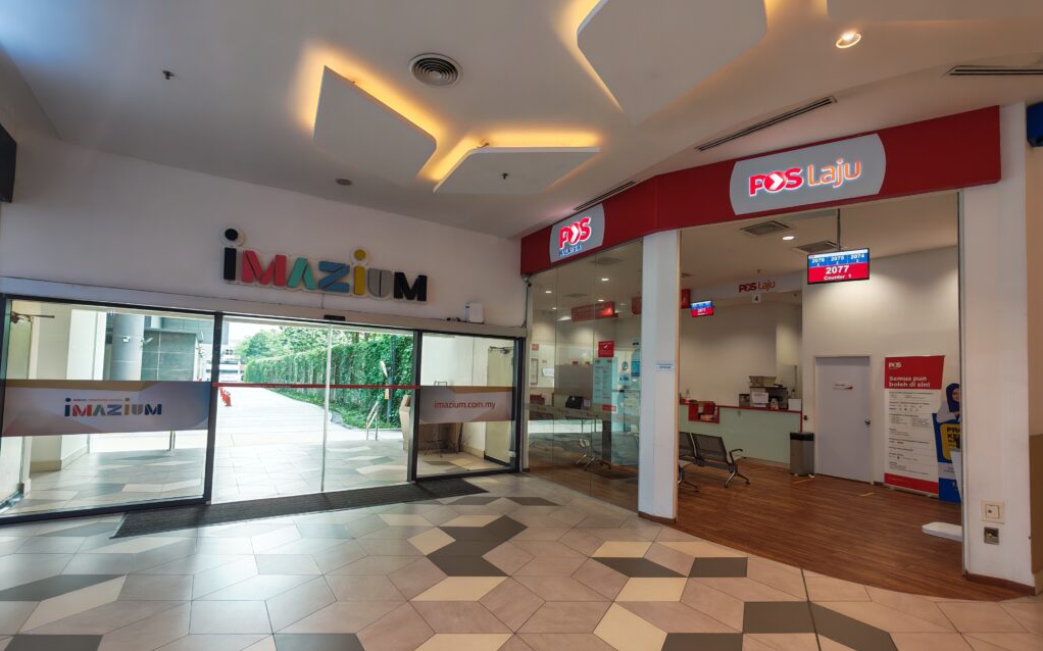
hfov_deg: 94.4
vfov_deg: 67.8
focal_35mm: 17
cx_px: 522
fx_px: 483
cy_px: 358
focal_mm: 1.96
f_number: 2.2
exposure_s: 1/50
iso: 64
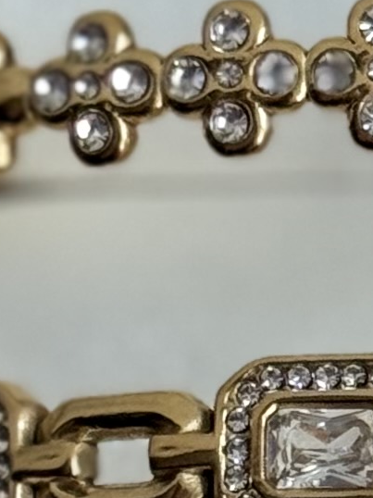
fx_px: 5176
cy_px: 1048
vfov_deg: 5.4
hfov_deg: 4.1
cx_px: 408
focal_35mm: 360
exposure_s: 1/60
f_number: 1.78
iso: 125
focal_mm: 6.76
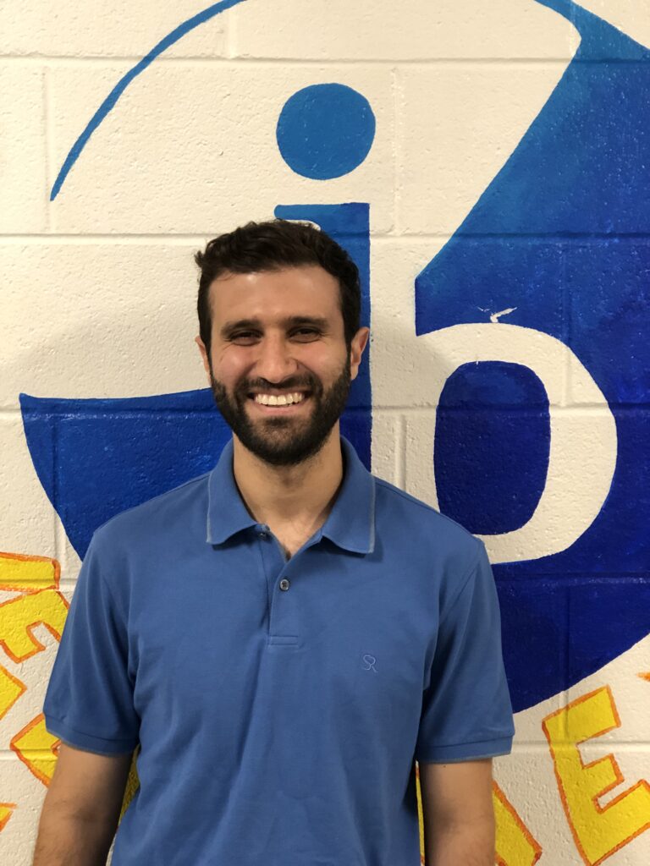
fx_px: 1427
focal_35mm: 57
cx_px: 325
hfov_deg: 25.7
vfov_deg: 33.8
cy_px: 433
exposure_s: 1/30
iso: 250
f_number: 2.8
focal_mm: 6.6
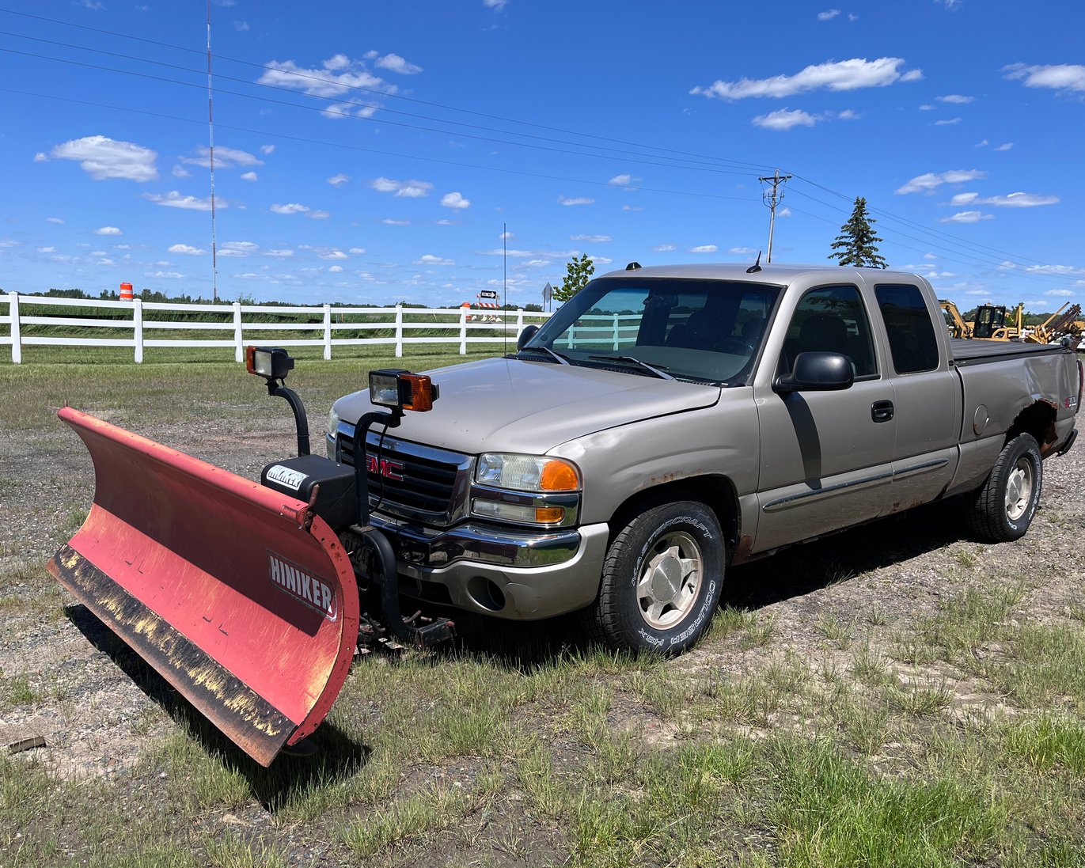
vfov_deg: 51.5
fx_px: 899
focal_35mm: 28
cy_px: 448
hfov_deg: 62.2
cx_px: 561
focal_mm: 5.1
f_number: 1.6
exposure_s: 1/3745
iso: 50
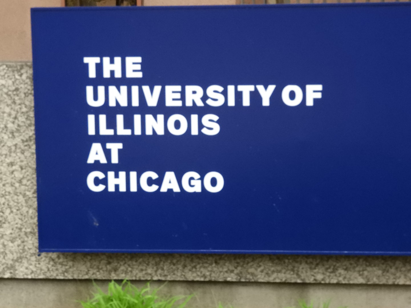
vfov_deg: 12.9
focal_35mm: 115
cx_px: 206
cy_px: 154
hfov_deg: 17.1
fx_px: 1365
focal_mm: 20.6
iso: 1600
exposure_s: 1/800
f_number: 5
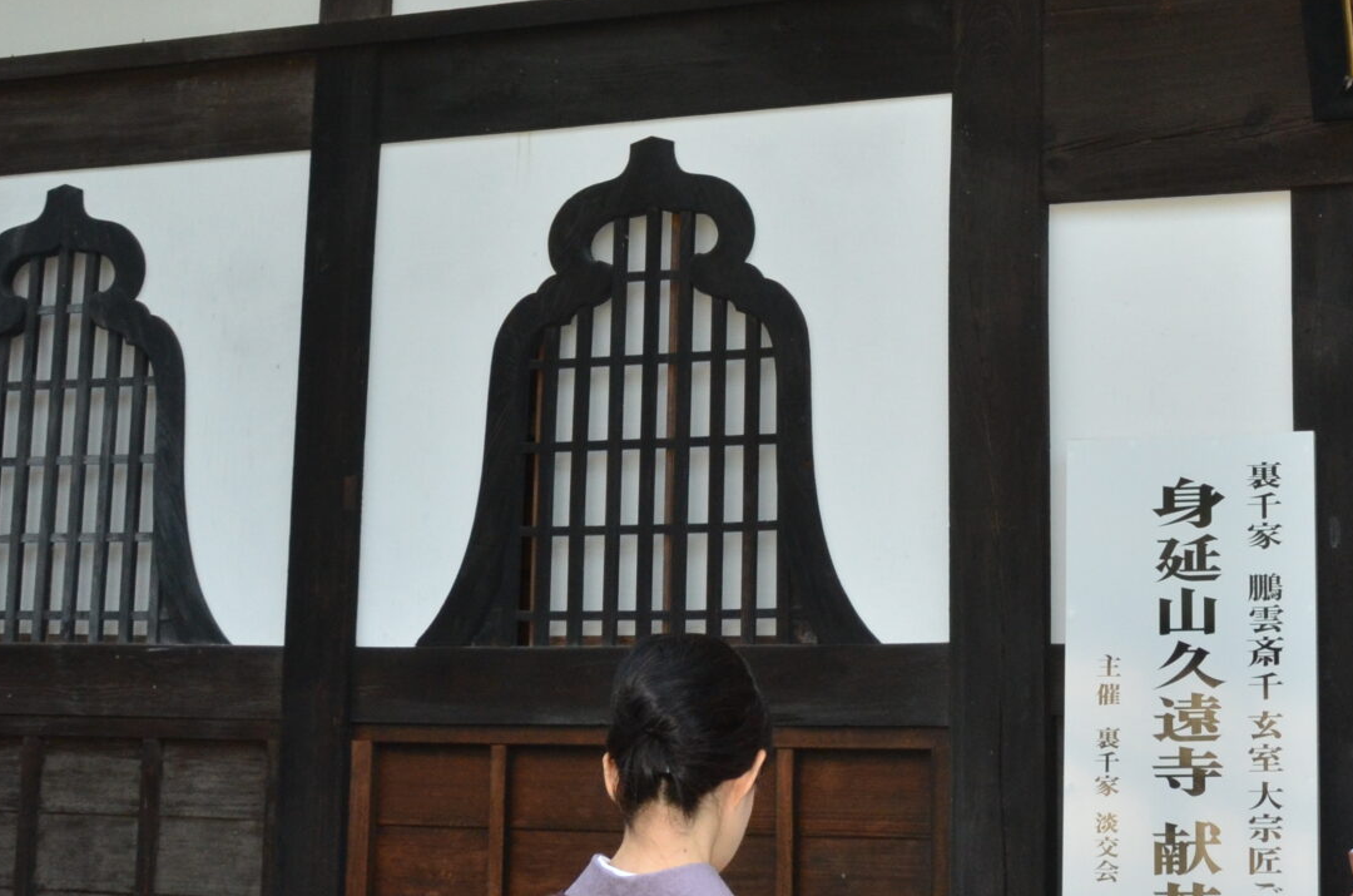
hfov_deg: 31.0
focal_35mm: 64
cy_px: 254
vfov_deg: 21.0
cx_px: 1011
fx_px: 2400
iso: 800
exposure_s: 1/250
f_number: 9
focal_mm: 18
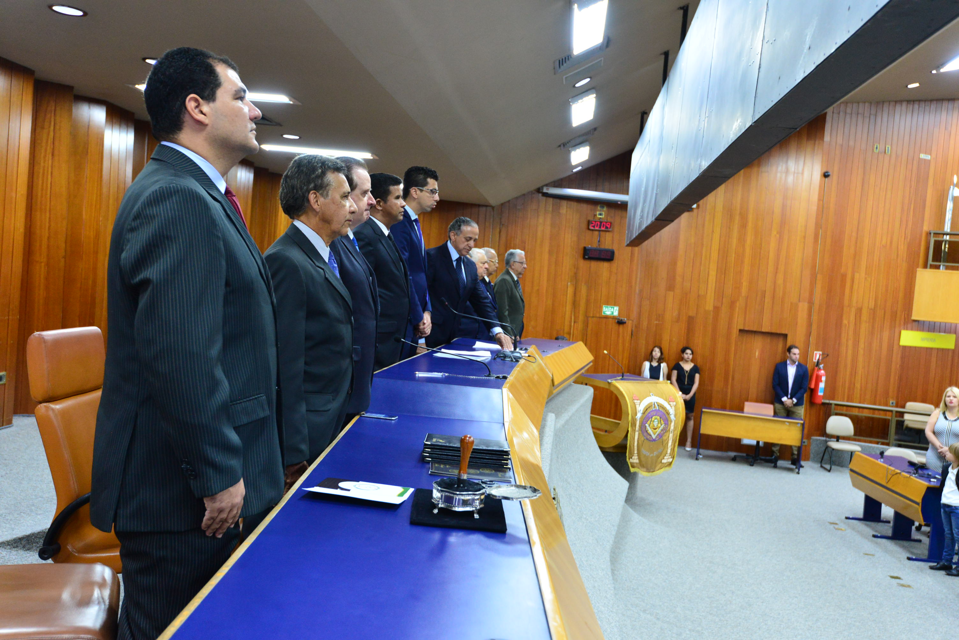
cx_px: 480
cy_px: 320
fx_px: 933
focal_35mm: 35
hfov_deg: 54.4
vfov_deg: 37.9
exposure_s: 1/60
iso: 2500
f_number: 5
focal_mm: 35
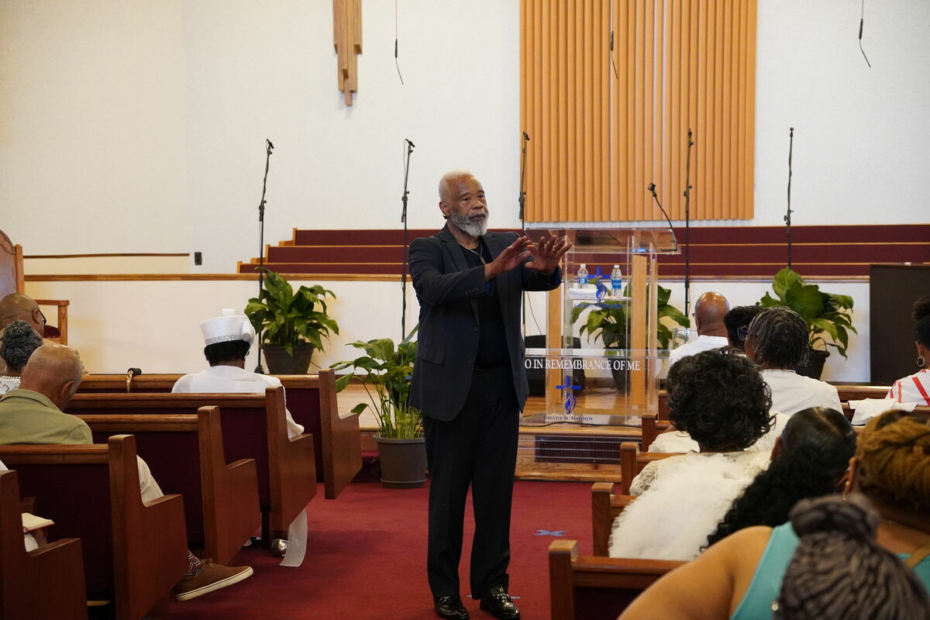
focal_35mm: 75
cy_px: 310
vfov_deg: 18.2
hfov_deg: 27.0
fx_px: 1937
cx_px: 465
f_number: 4
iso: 4000
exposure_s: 1/80
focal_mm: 50
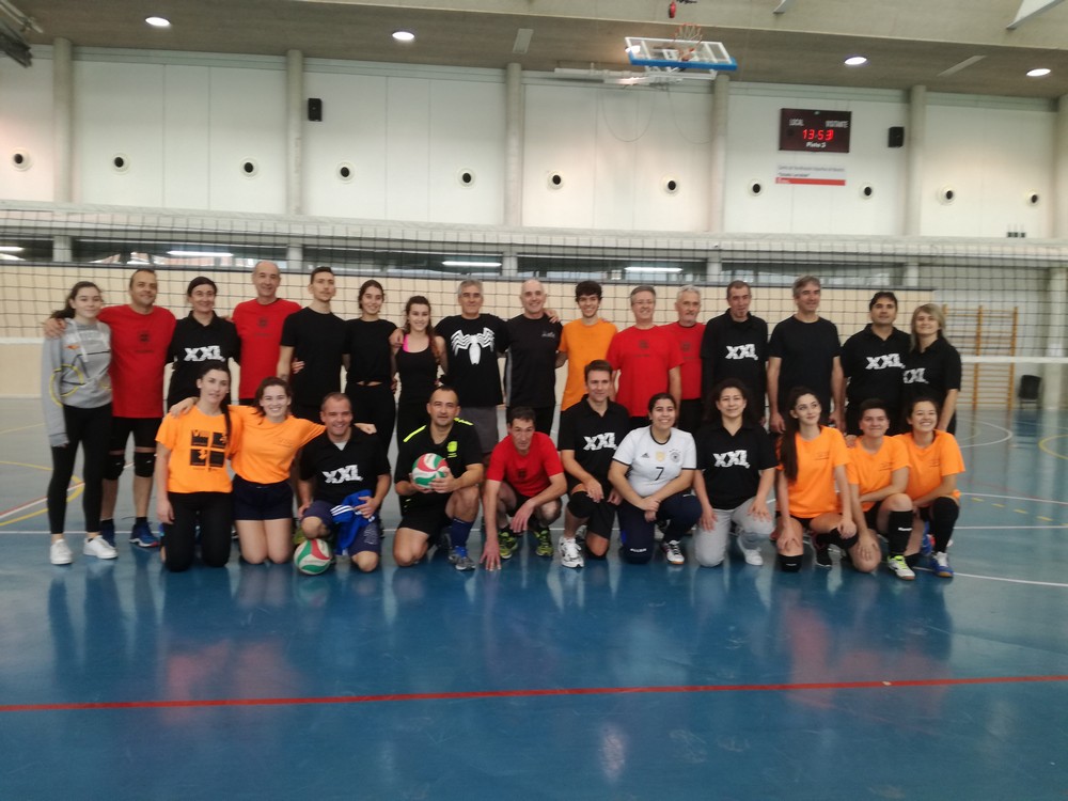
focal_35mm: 27
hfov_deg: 65.3
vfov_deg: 51.4
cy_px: 400
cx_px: 534
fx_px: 833
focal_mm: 3.79
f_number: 2
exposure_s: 1/50
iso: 80
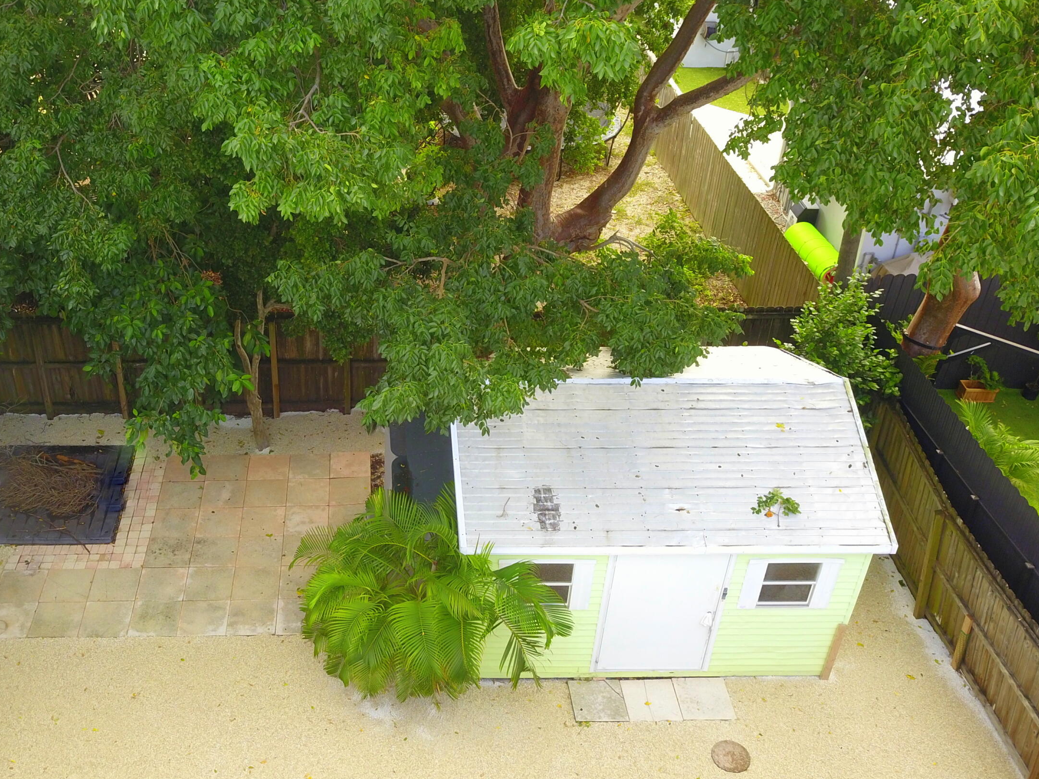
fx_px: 1080
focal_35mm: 36
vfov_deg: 39.6
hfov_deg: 50.8
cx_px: 382
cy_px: 373
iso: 100
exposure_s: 1/141
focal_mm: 4.73
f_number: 2.2
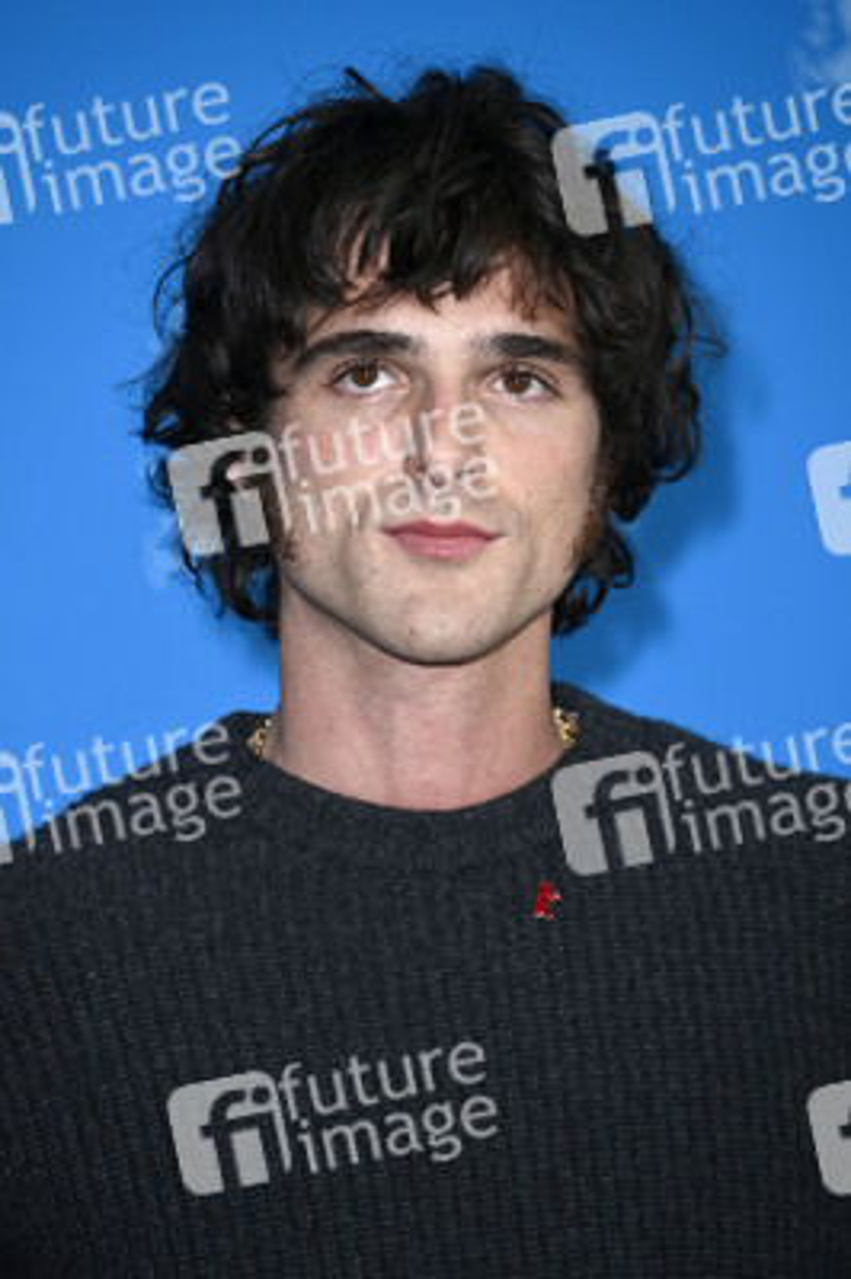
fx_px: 10655
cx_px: 426
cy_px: 640
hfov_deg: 4.6
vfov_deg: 6.9
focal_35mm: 300
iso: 1000
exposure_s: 1/250
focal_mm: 300
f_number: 5.6
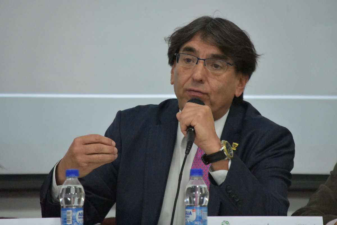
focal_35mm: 330
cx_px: 168
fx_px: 3089
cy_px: 112
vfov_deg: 4.2
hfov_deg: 6.2
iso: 12800
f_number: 5.3
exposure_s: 1/400
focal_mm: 220
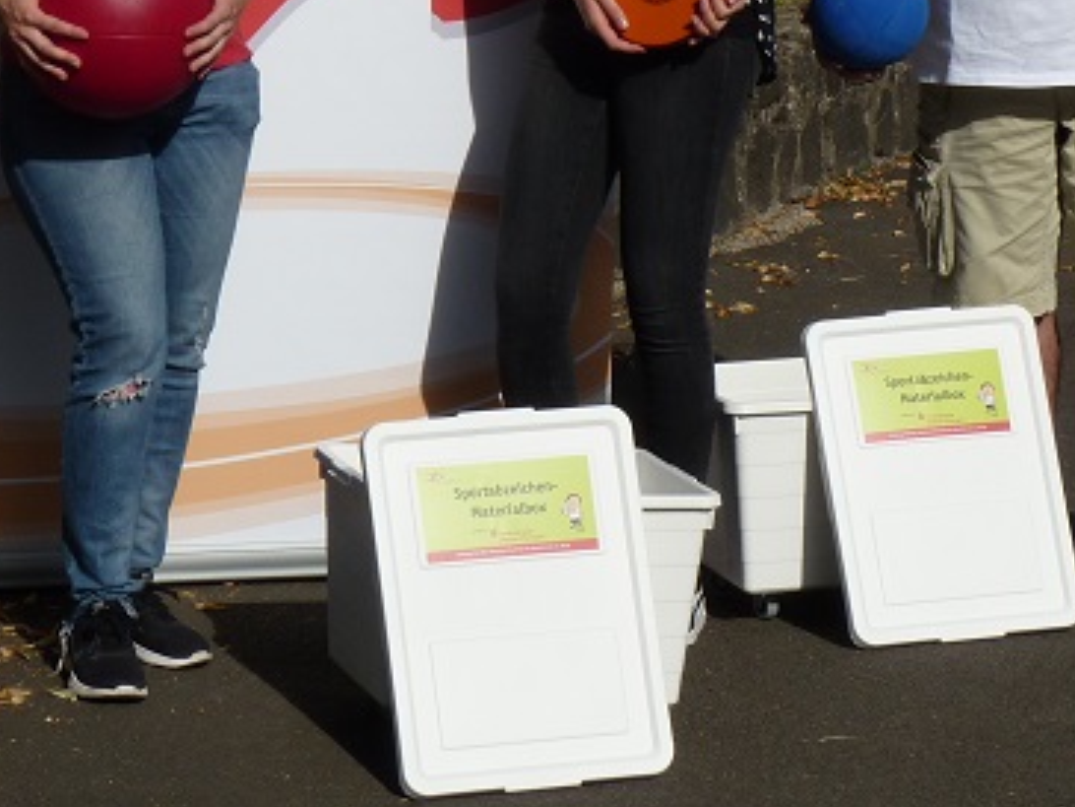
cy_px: 41
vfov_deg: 10.3
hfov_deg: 13.8
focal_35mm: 143
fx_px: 4441
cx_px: 523
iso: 80
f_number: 6.3
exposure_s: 1/500
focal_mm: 11.5
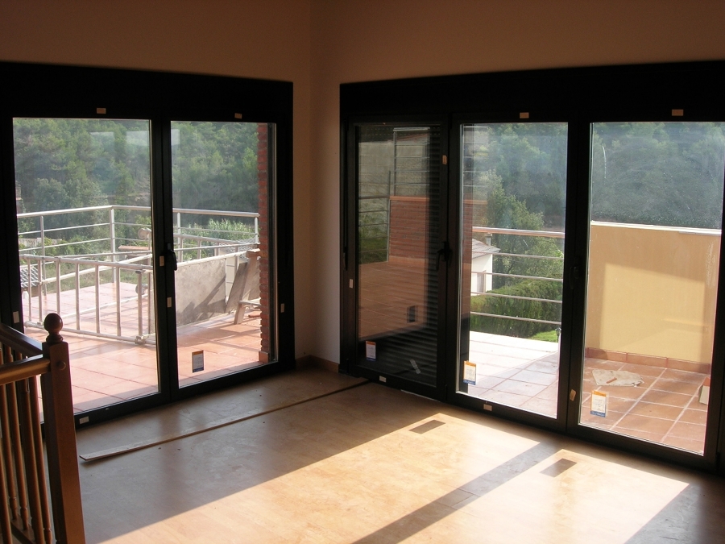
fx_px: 796
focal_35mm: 38
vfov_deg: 37.7
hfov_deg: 49.0
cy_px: 272
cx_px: 362
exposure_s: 1/220
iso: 64
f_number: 4.8
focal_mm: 7.8
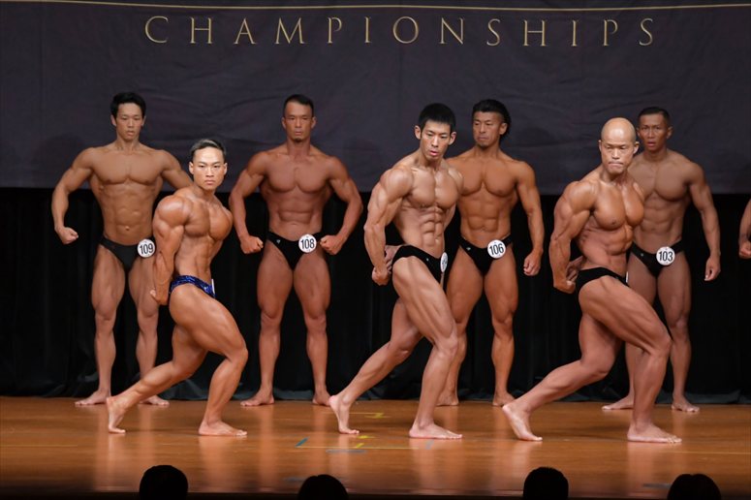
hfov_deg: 9.2
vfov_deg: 6.1
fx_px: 4692
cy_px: 250
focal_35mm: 225
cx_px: 376
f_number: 5.6
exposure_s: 1/400
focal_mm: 150
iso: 4000
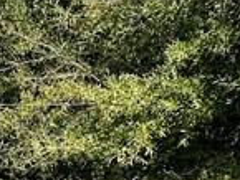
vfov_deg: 3.3
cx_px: -538
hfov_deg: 4.2
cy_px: 324
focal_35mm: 452
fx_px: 3136
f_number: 2.2
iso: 20
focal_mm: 7.5
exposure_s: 1/727
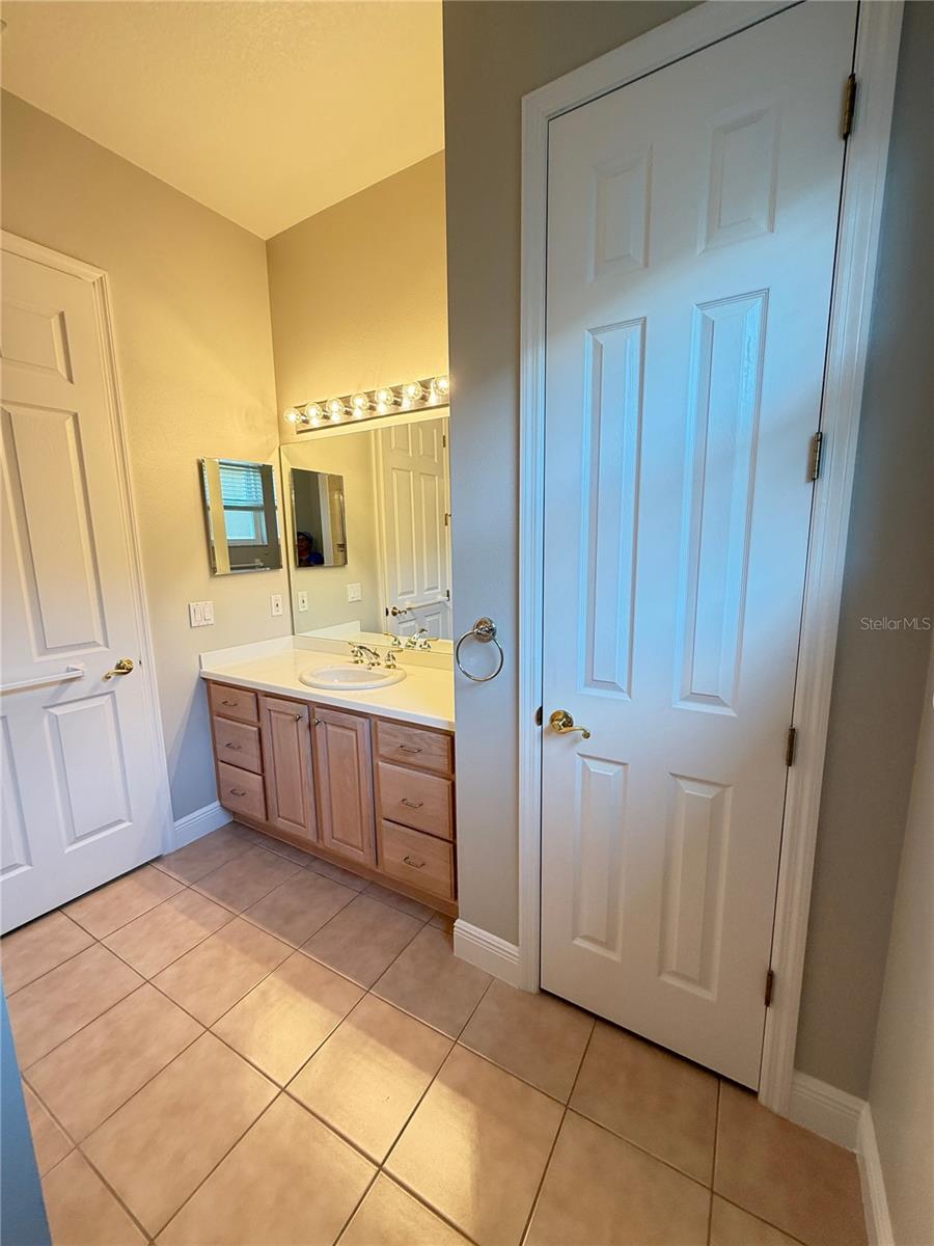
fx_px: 504
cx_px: 467
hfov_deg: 85.7
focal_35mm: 14
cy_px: 623
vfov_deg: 102.1
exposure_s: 1/60
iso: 250
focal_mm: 2.22
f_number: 2.2
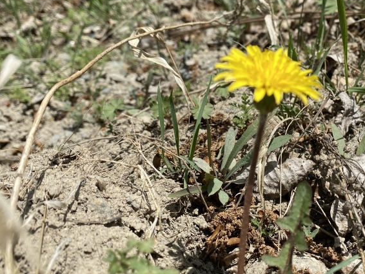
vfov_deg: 30.7
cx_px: 257
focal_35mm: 47
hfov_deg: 39.7
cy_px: 93
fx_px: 496
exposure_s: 1/3413
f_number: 1.8
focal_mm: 4.25
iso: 32
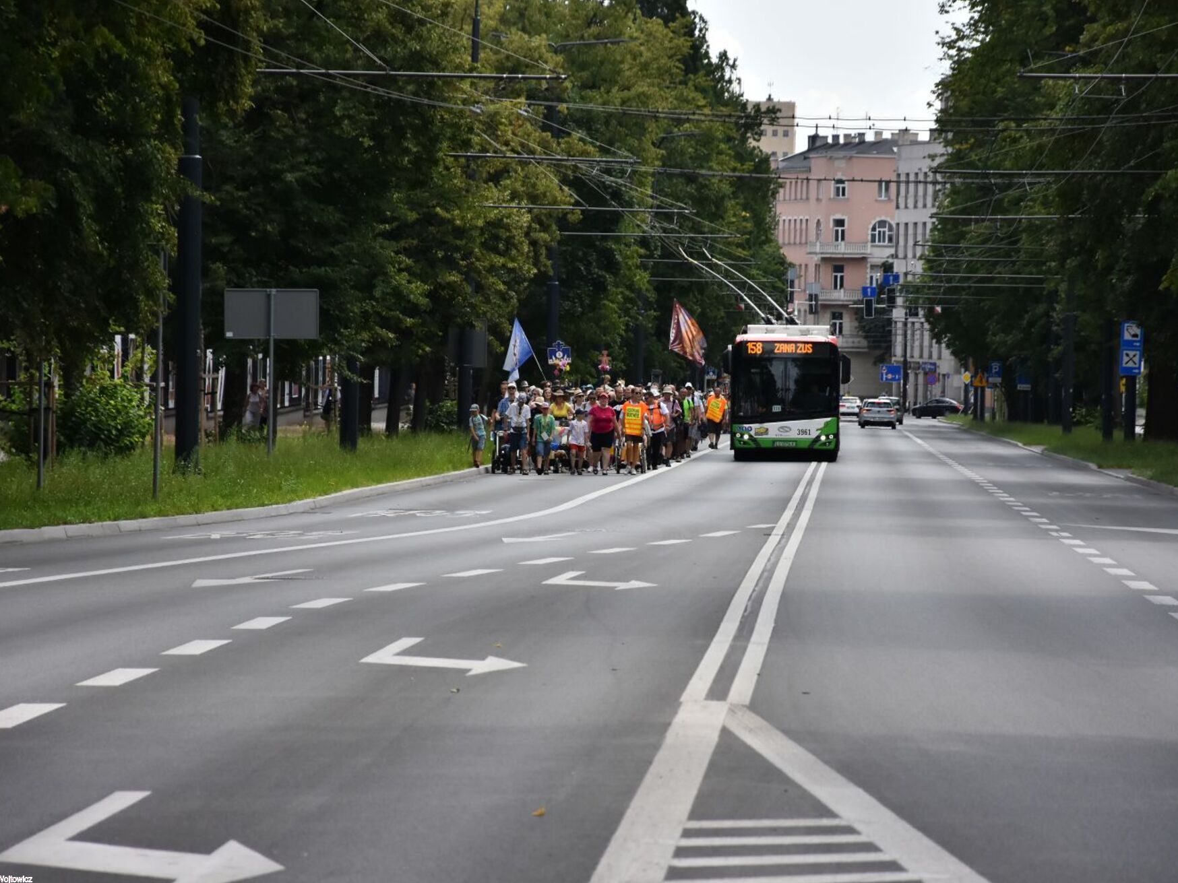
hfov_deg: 11.5
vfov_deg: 8.7
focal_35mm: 172
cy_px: 444
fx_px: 5838
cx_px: 613
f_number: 5.6
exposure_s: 1/2500
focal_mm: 105
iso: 500
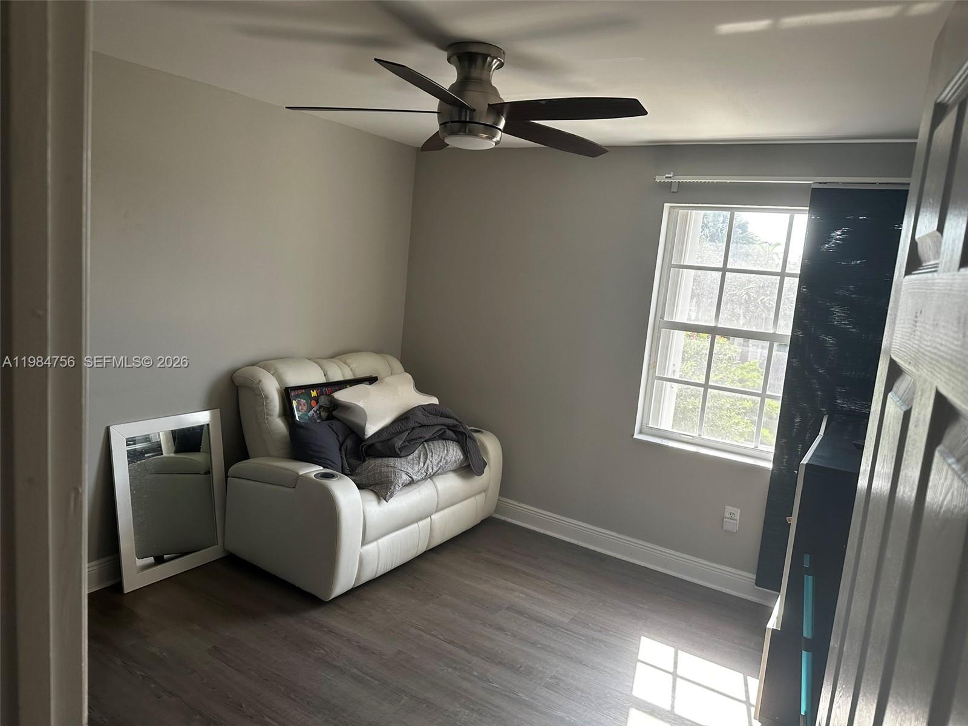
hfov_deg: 71.6
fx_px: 671
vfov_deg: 56.8
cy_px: 363
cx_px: 484
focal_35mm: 24
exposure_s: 1/150
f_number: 1.78
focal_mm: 6.86
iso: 100
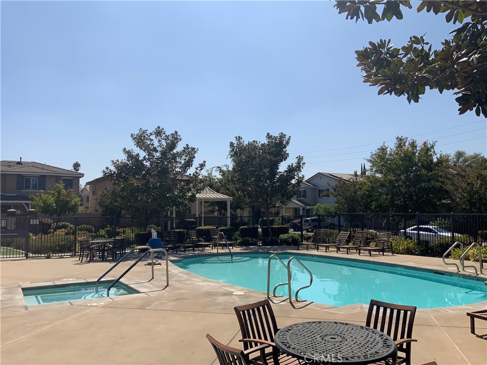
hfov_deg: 61.7
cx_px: 244
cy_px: 182
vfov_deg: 48.2
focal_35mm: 29
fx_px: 408
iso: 20
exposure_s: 1/4065
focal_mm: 3
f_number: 1.8
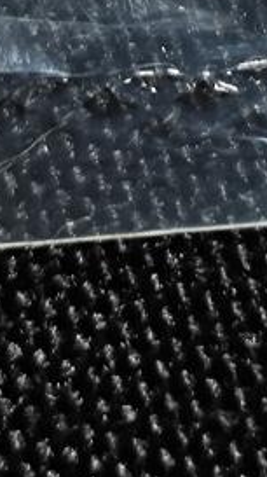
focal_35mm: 274
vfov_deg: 7.7
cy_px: -276
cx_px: 332
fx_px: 3458
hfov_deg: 4.4
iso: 80
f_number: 1.6
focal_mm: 5.84
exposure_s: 1/57.8
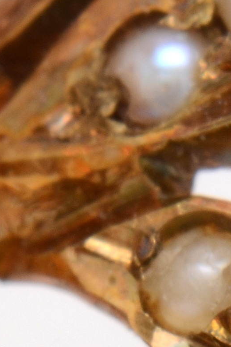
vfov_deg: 2.6
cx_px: -439
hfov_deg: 1.7
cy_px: 280
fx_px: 7726
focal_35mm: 803
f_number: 29
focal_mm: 85
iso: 160
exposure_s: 1/125
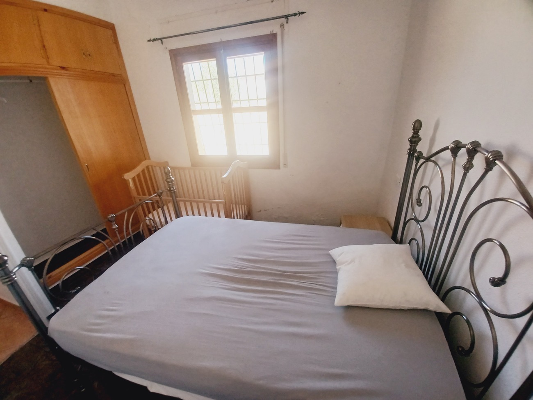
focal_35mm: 13
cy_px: 200
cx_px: 266
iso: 100
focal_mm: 1.42
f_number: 2.2
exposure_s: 1/50
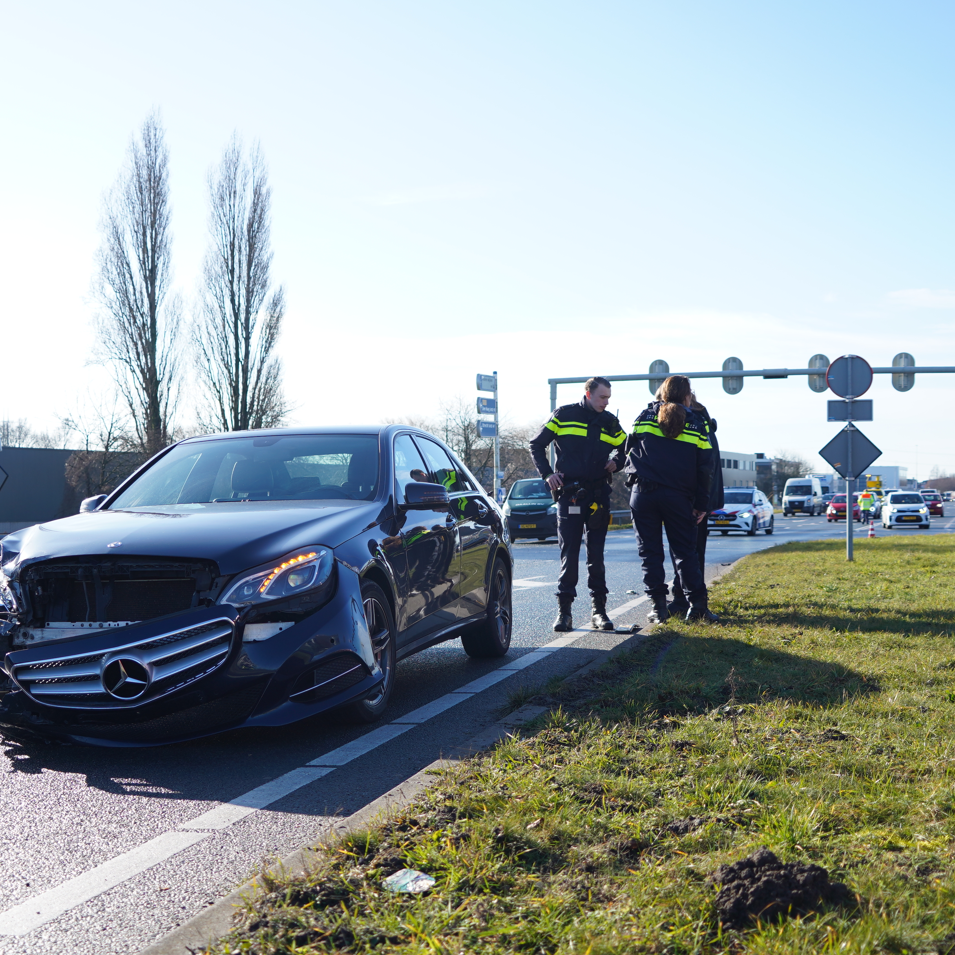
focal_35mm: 44
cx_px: 416
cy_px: 488
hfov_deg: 38.3
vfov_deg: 38.3
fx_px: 1373
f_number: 4
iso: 160
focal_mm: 32
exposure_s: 1/640
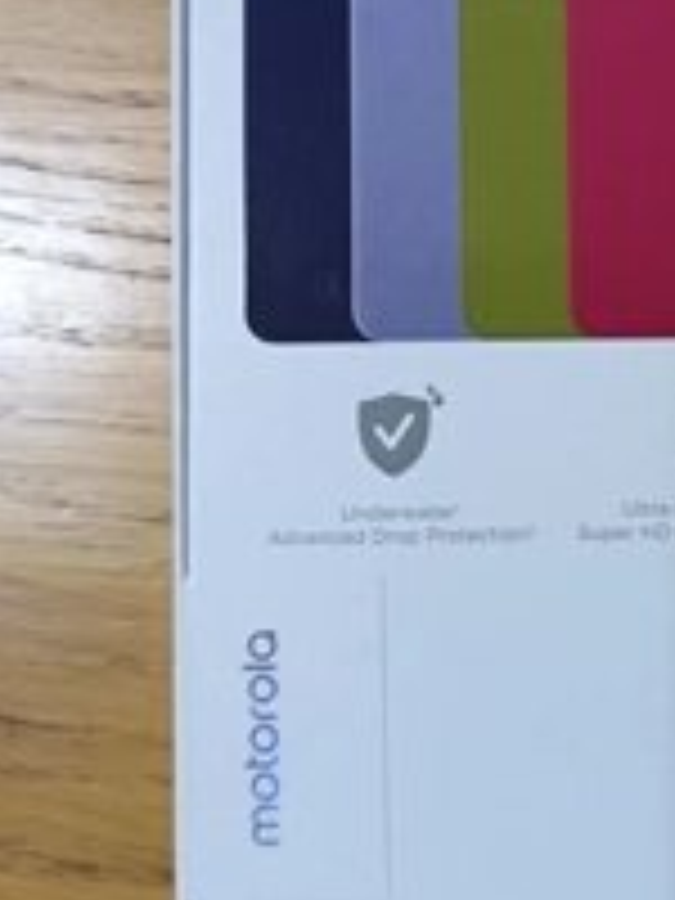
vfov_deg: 39.0
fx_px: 1248
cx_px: 594
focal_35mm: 48
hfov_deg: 29.2
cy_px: 270
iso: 1048
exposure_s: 1/25
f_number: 1.75
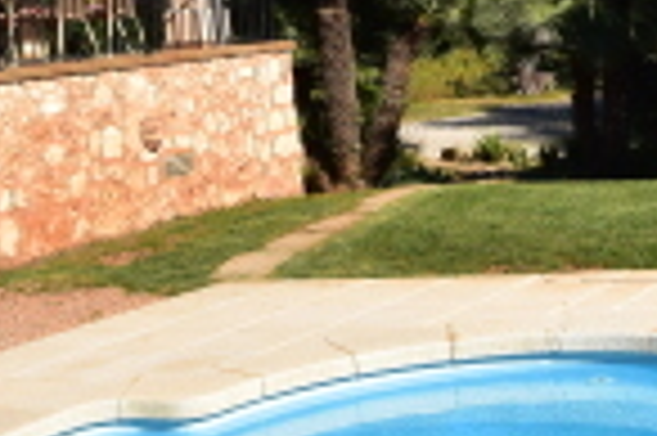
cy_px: -142
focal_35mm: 84
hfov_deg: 23.9
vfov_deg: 15.4
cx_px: 508
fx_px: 1531
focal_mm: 16
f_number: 11
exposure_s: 1/500
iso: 320
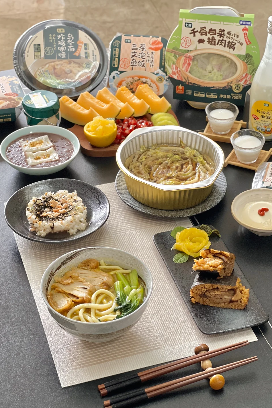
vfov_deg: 25.1
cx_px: 149
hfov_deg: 16.8
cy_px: 202
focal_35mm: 81
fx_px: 918
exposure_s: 1/121
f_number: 2.8
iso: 200
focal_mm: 9
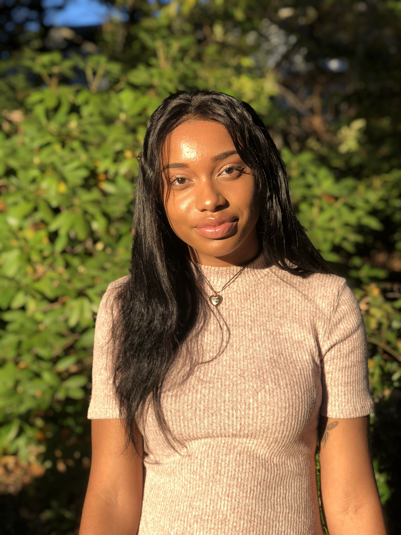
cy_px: 268
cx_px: 200
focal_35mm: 57
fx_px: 880
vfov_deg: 33.8
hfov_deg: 25.7
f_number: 2.8
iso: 20
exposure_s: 1/228
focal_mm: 6.6
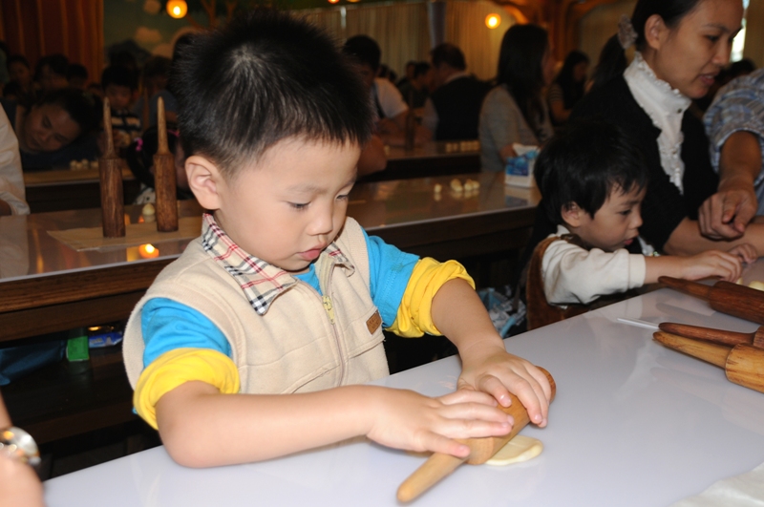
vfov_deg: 34.1
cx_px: 382
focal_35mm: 39
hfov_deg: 49.6
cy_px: 254
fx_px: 826
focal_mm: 26
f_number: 4
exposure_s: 1/60
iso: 400
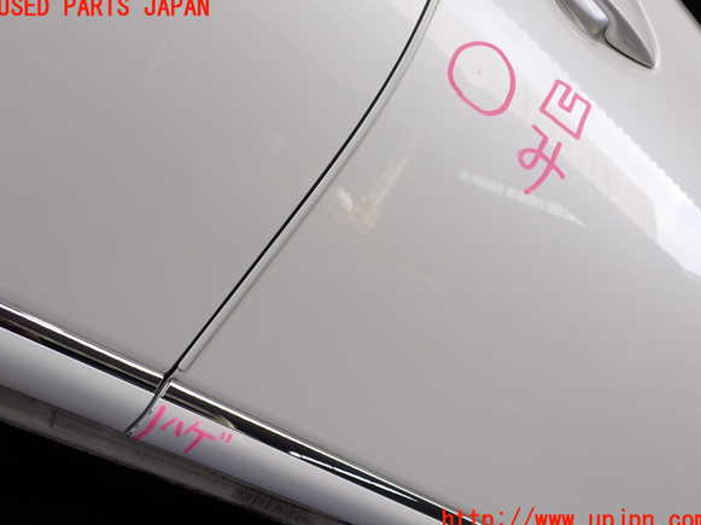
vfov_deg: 45.4
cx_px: 352
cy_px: 264
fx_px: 627
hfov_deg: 58.4
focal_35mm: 31
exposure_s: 1/160
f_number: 3.2
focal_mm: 5.4
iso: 100
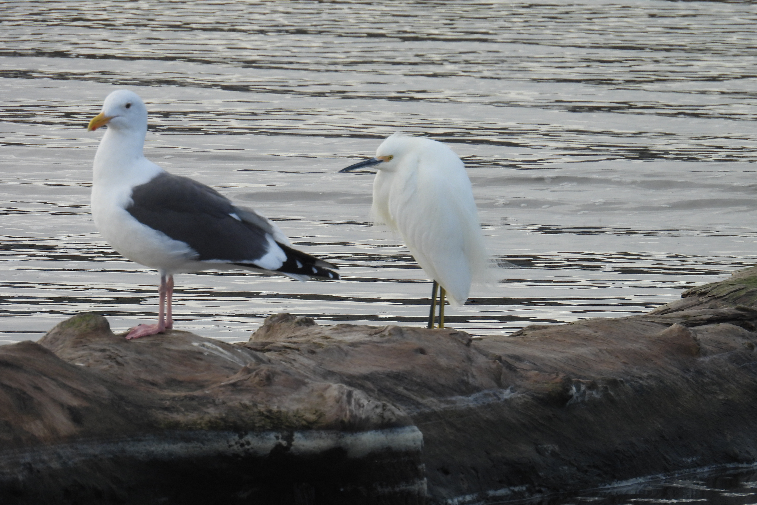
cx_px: 379
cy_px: 241
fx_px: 24077
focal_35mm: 1145
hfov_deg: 1.8
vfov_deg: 1.2
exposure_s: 1/250
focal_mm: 196
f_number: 5.6
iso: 125
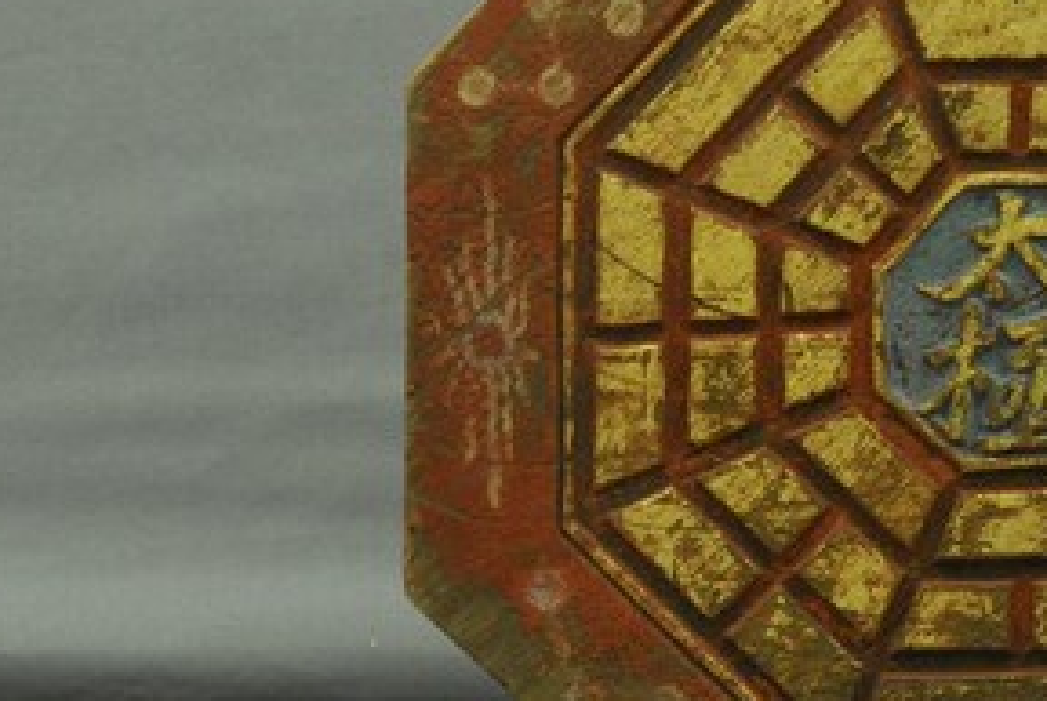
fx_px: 6787
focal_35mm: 233
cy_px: 320
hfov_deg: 8.8
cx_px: 996
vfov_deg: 5.9
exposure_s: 1/8
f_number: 8
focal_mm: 70
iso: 1000
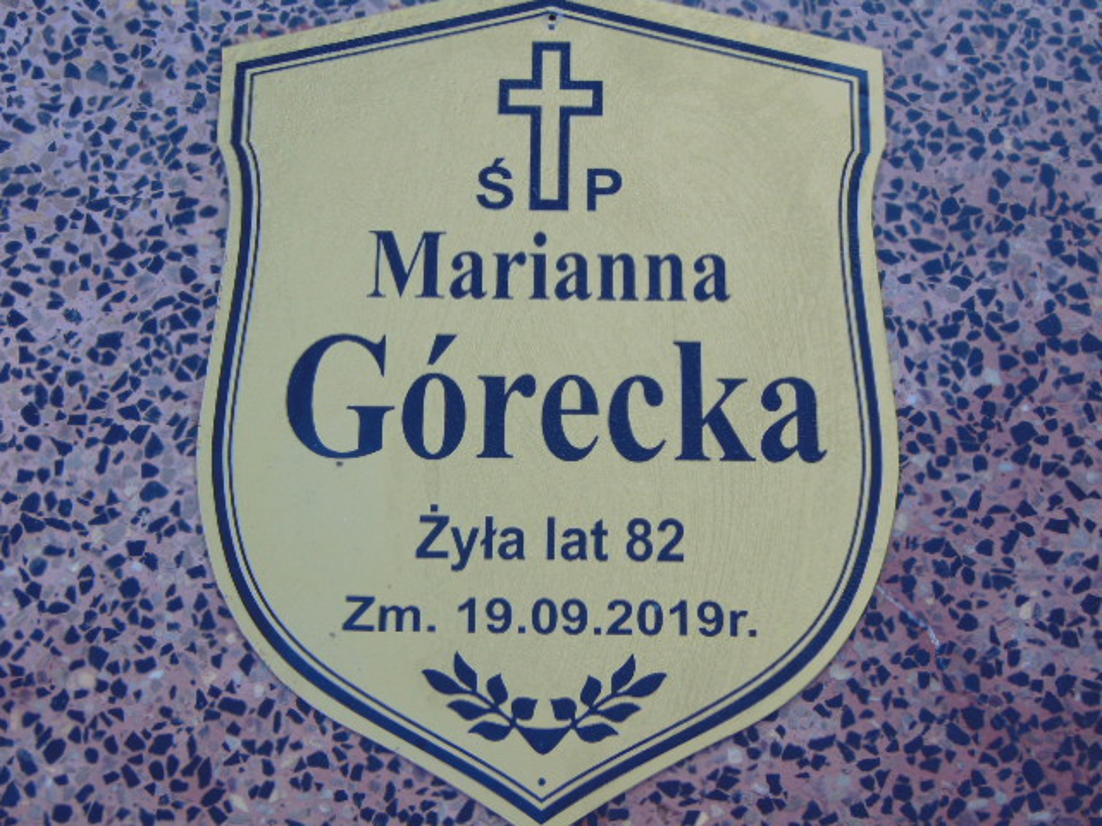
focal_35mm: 60
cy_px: 413
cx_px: 551
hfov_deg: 32.2
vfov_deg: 24.4
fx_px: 1910
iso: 80
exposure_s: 1/125
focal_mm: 10.8
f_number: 3.6
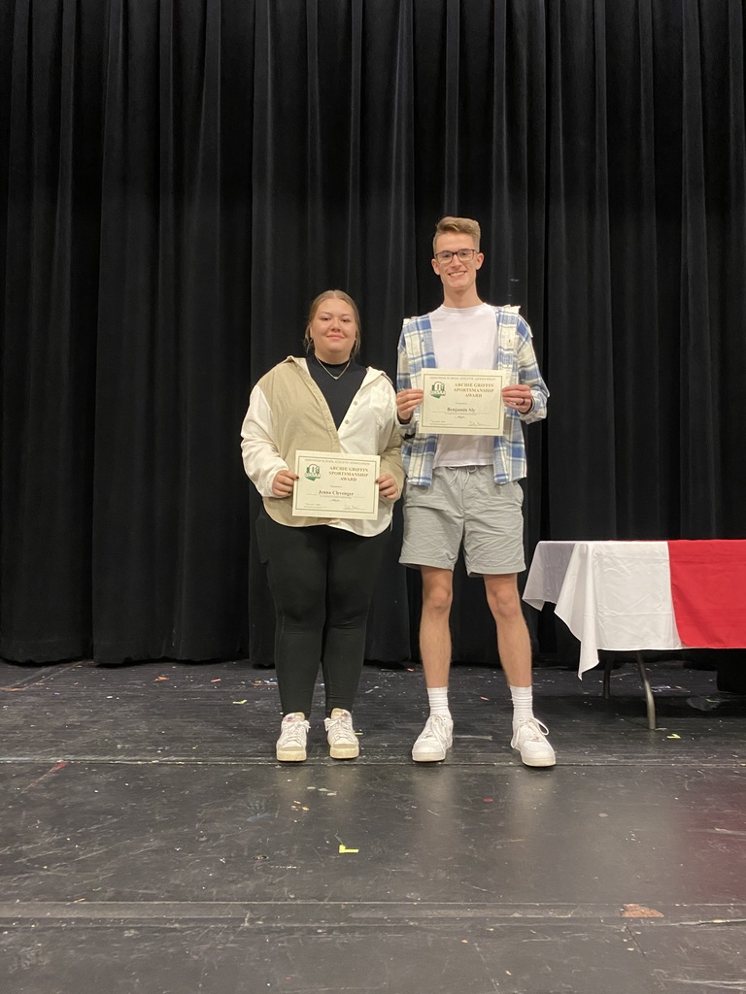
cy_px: 497
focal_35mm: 26
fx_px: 747
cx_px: 373
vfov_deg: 67.3
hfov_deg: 53.1
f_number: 1.8
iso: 500
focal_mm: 4.25
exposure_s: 1/30
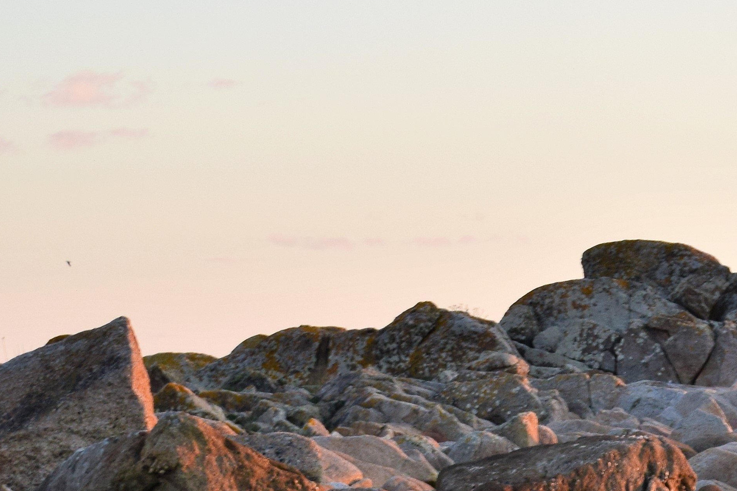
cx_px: 916
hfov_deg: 8.5
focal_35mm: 238
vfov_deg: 5.8
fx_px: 4872
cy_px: 555
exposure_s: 1/100
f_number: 9
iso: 400
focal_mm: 50
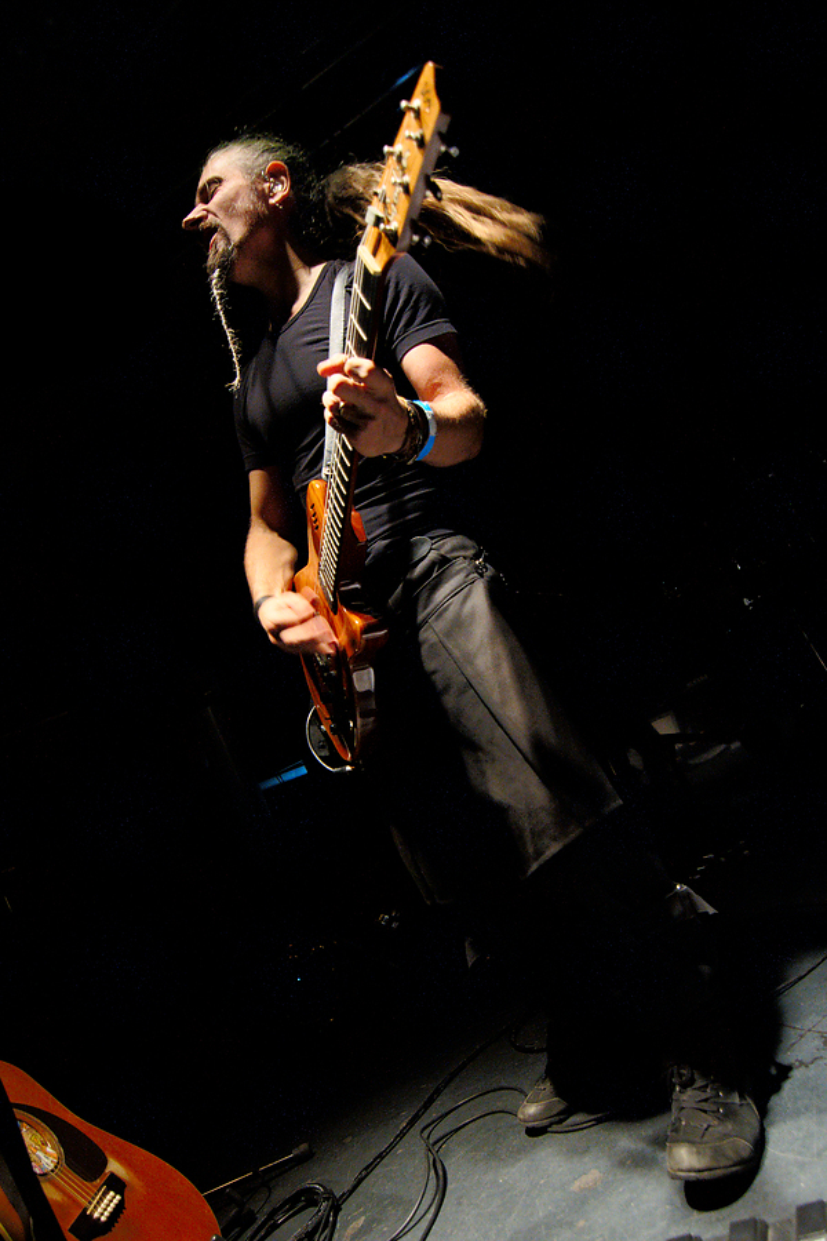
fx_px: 620
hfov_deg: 67.4
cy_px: 620
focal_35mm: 18
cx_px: 414
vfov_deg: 90.0
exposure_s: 1/100
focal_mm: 12
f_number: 2.8
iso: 800
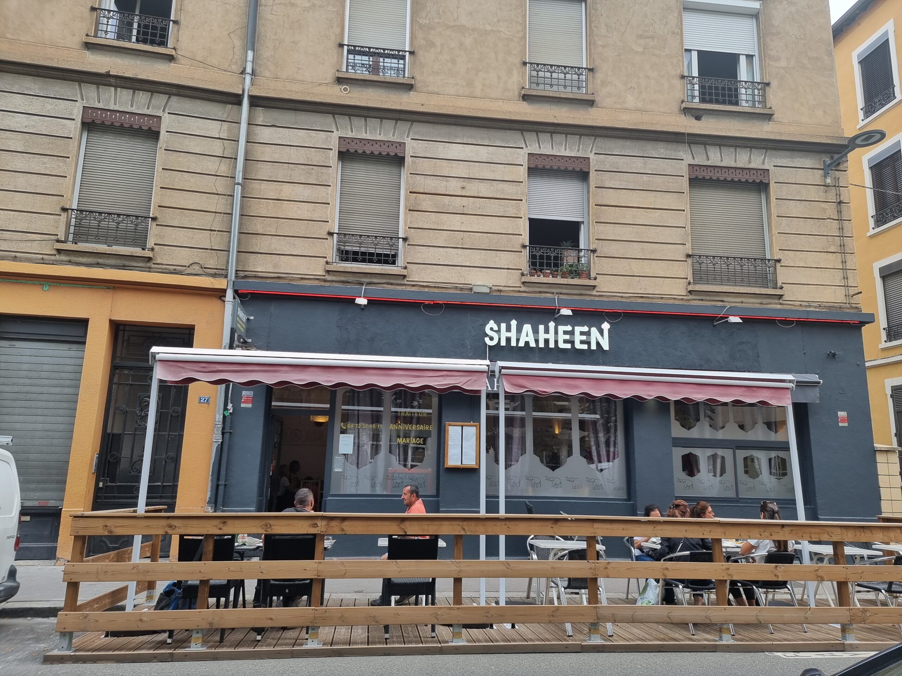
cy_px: 338
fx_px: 625
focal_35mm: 24
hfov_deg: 71.6
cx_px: 451
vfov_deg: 56.8
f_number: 1.8
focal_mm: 6.7
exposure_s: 1/159
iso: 50
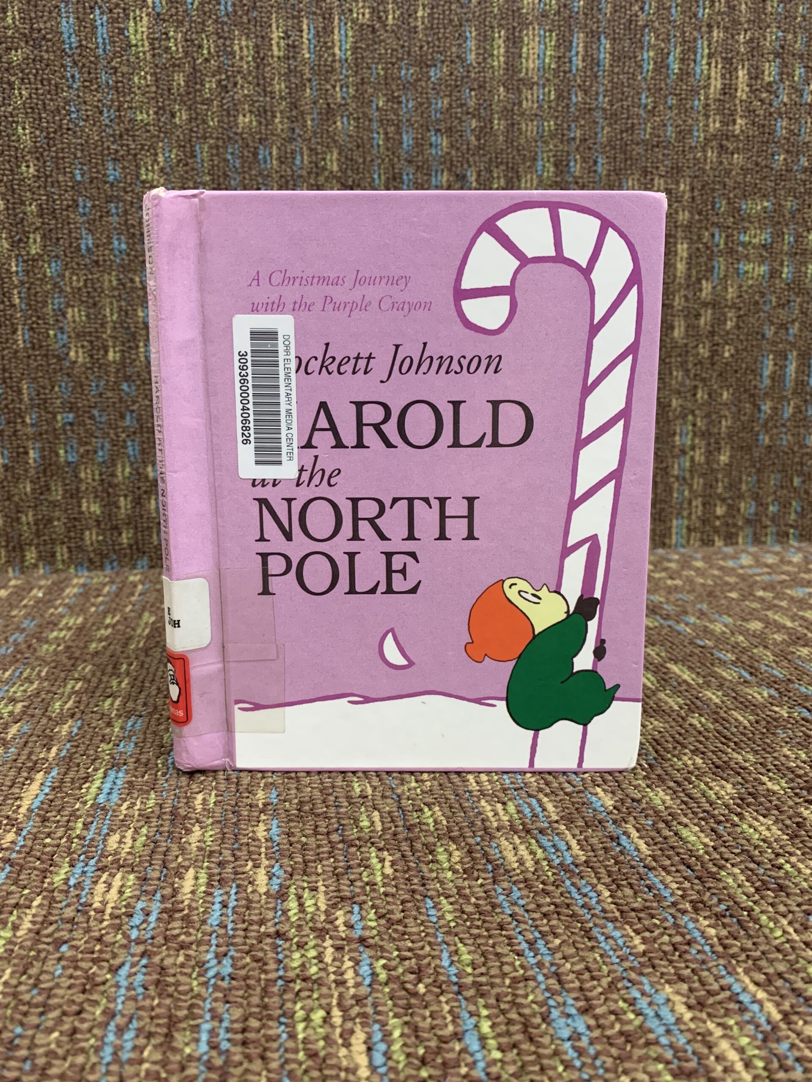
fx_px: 813
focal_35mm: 26
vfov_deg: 67.3
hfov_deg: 53.1
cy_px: 541
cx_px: 406
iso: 320
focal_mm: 4.25
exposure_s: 1/60
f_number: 1.8
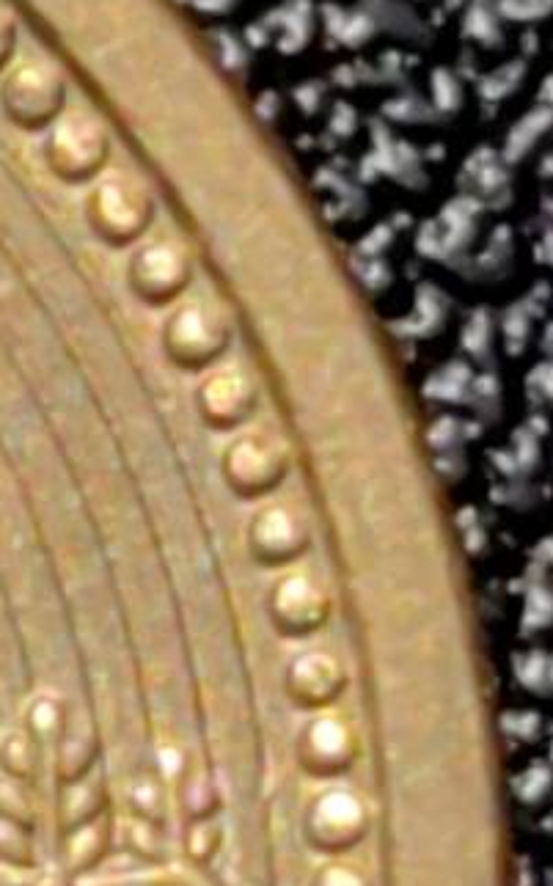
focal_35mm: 592
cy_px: 908
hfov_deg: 2.2
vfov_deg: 3.5
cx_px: -982
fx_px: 14288
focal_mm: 5.75
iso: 50
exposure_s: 1/132
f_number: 2
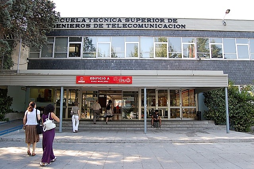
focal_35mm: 27
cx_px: 127
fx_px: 190
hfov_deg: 67.4
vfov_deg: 47.8
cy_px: 84
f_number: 5.6
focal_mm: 18
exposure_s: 1/125
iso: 400
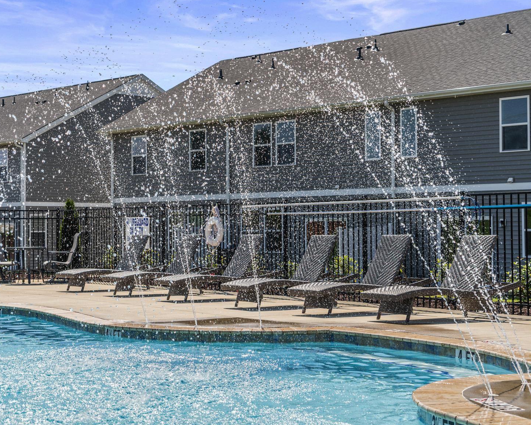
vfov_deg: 22.8
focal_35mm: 67
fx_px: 1053
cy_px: 217
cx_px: 194
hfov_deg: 28.2
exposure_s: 1/1000
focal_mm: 53
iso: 100
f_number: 5.6
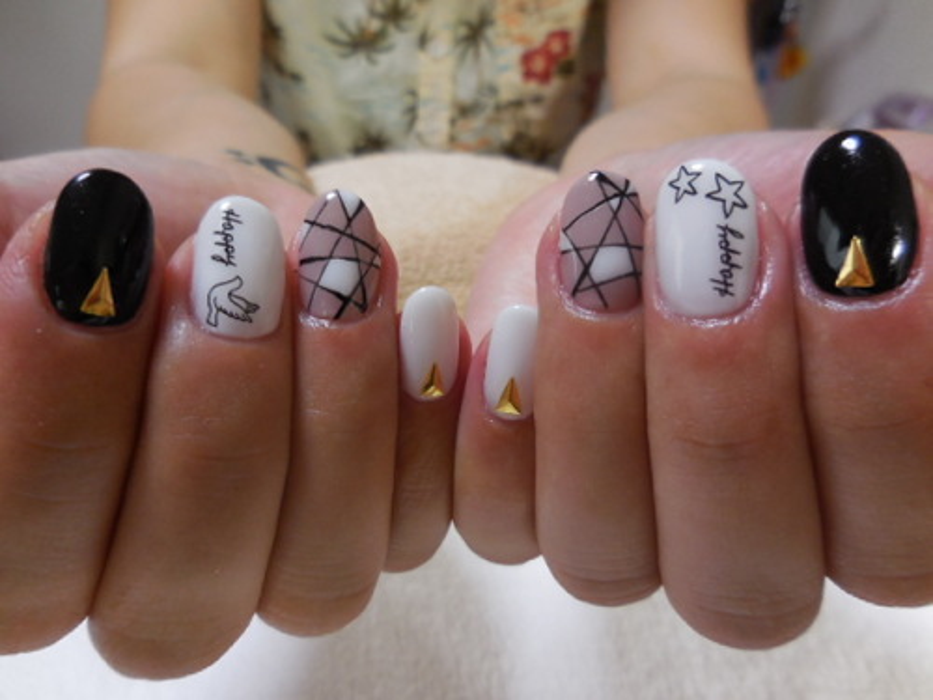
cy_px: 350
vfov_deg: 54.9
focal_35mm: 25
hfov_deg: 69.4
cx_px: 466
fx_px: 674
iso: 180
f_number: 3.3
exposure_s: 1/30
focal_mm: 4.5
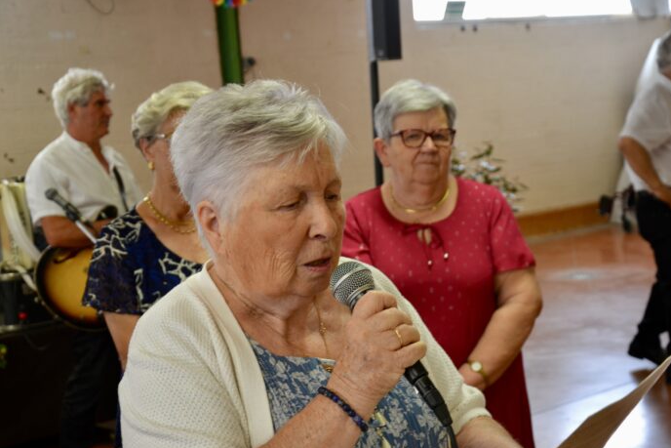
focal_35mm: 61
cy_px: 225
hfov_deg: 32.9
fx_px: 1137
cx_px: 340
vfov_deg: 22.3
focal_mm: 40
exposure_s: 1/25
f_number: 4.5
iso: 400
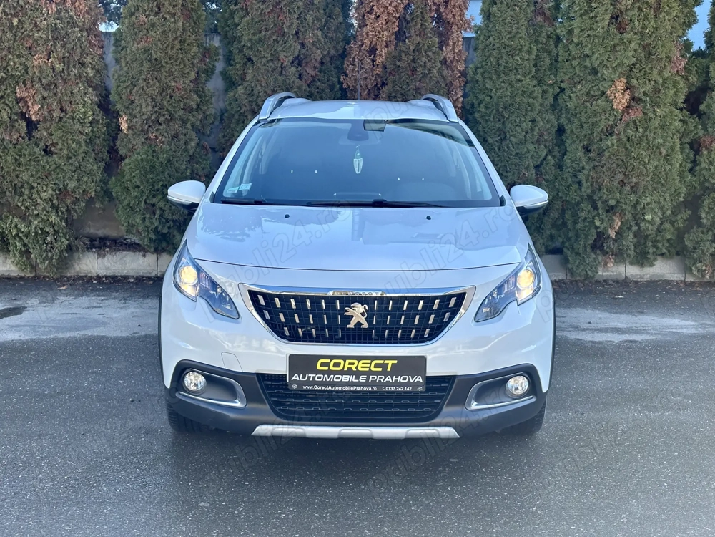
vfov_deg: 30.3
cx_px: 358
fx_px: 991
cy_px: 268
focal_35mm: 48
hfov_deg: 39.7
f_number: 1.78
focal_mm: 6.86
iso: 64
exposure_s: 1/816
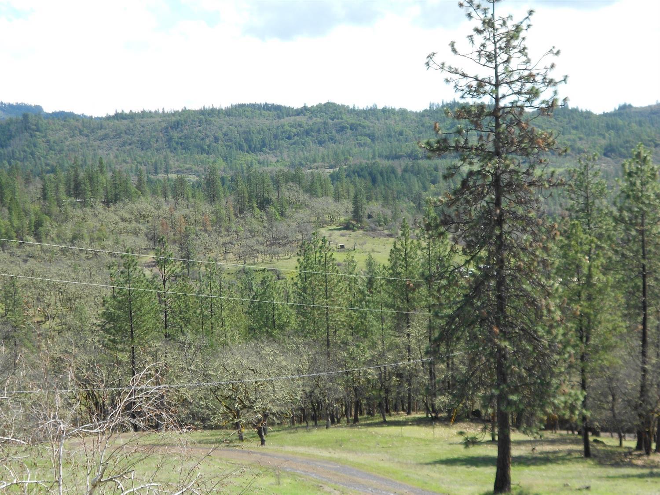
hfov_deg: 29.4
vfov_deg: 22.2
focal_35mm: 66
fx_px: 1258
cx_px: 330
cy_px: 248
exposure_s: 1/200
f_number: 5.3
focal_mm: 11.6
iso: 80
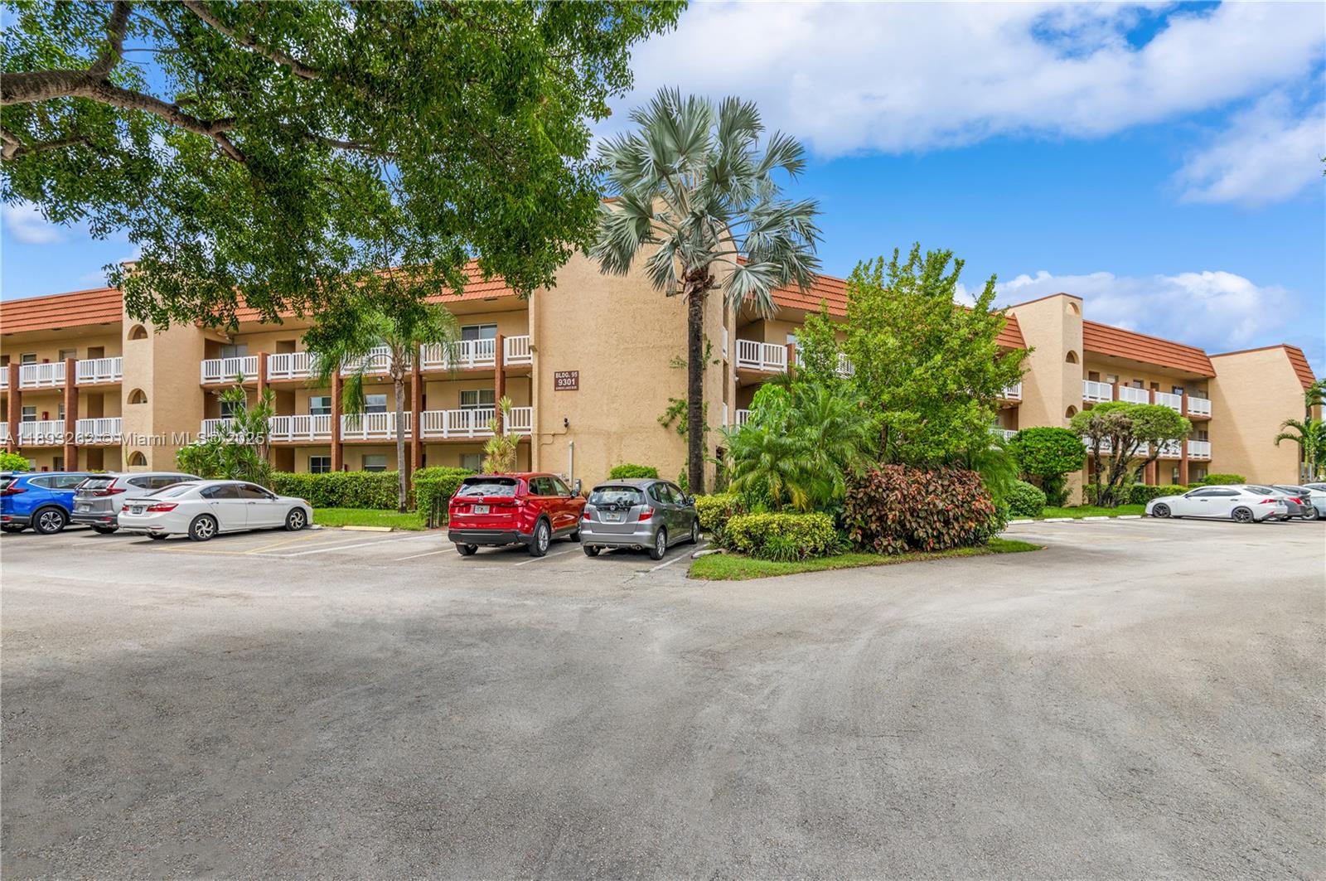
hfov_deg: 96.8
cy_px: 440
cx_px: 663
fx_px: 589
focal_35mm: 16
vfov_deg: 73.6
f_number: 8
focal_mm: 16
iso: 250
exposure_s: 1/800
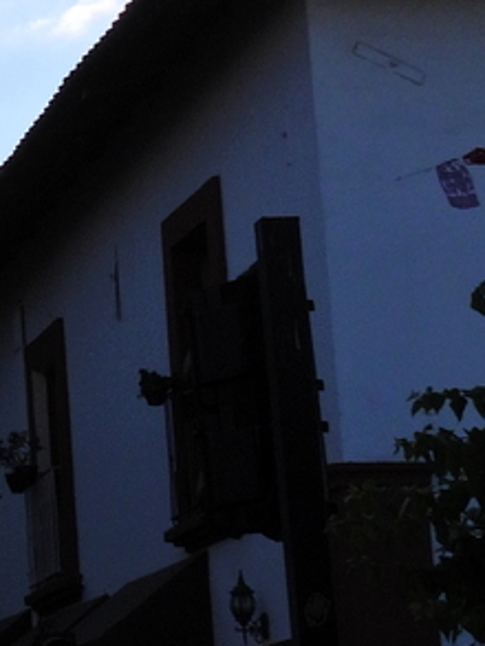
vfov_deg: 12.9
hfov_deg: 9.0
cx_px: -549
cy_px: 192
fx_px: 2856
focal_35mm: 153
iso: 100
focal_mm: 6.2
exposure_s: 1/1600
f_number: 4.5
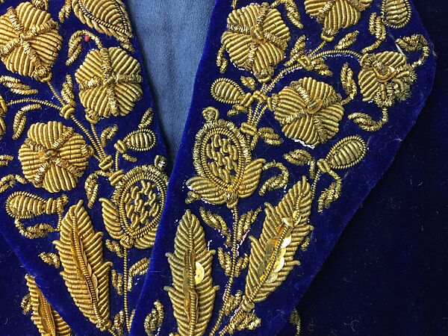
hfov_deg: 58.4
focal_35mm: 31
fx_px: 401
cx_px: 224
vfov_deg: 45.4
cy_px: 168
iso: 100
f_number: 2.4
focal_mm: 3.3
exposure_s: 1/30
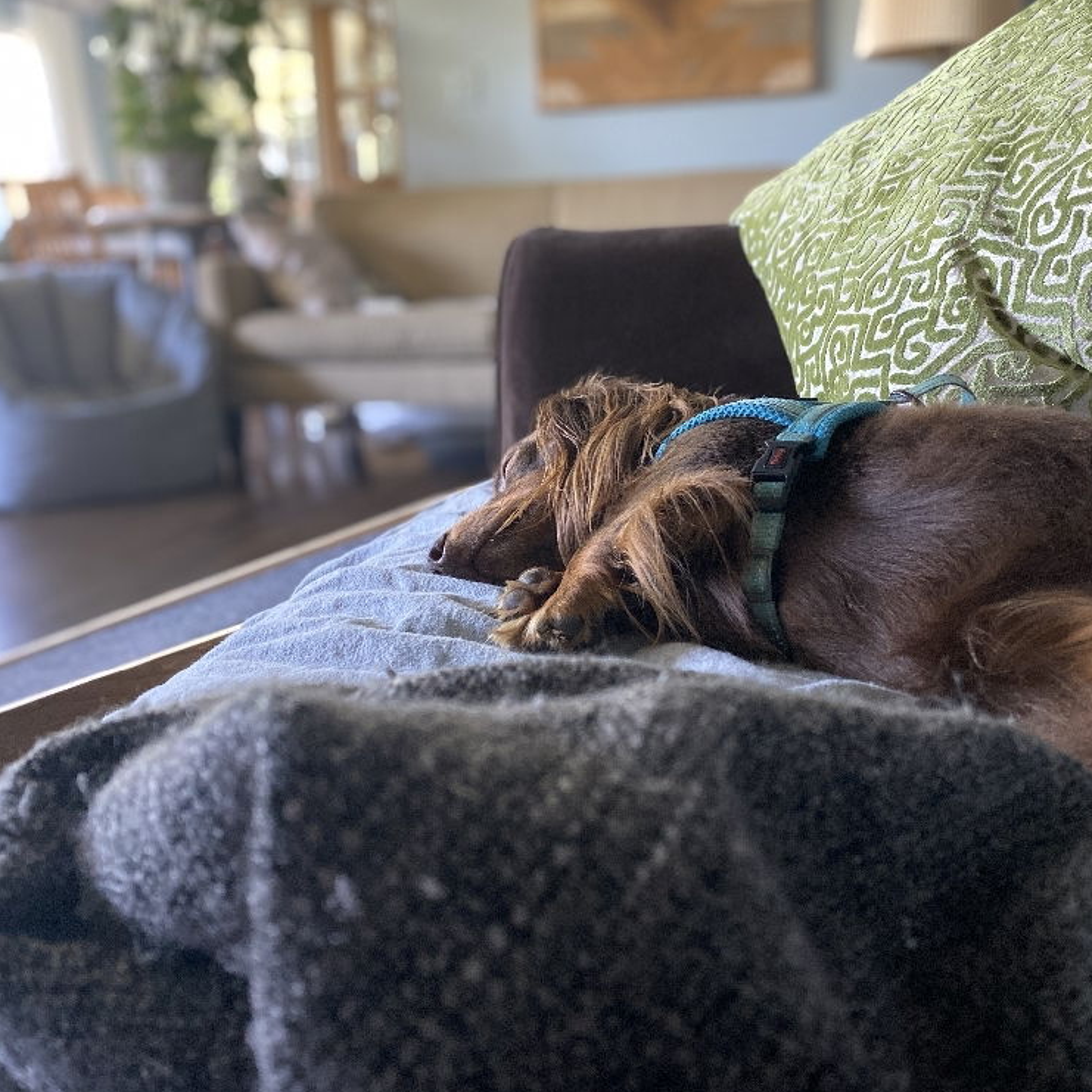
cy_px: 517
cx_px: 550
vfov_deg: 52.5
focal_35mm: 31
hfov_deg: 52.5
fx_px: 1106
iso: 400
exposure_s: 1/40
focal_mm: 4.25
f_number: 1.8
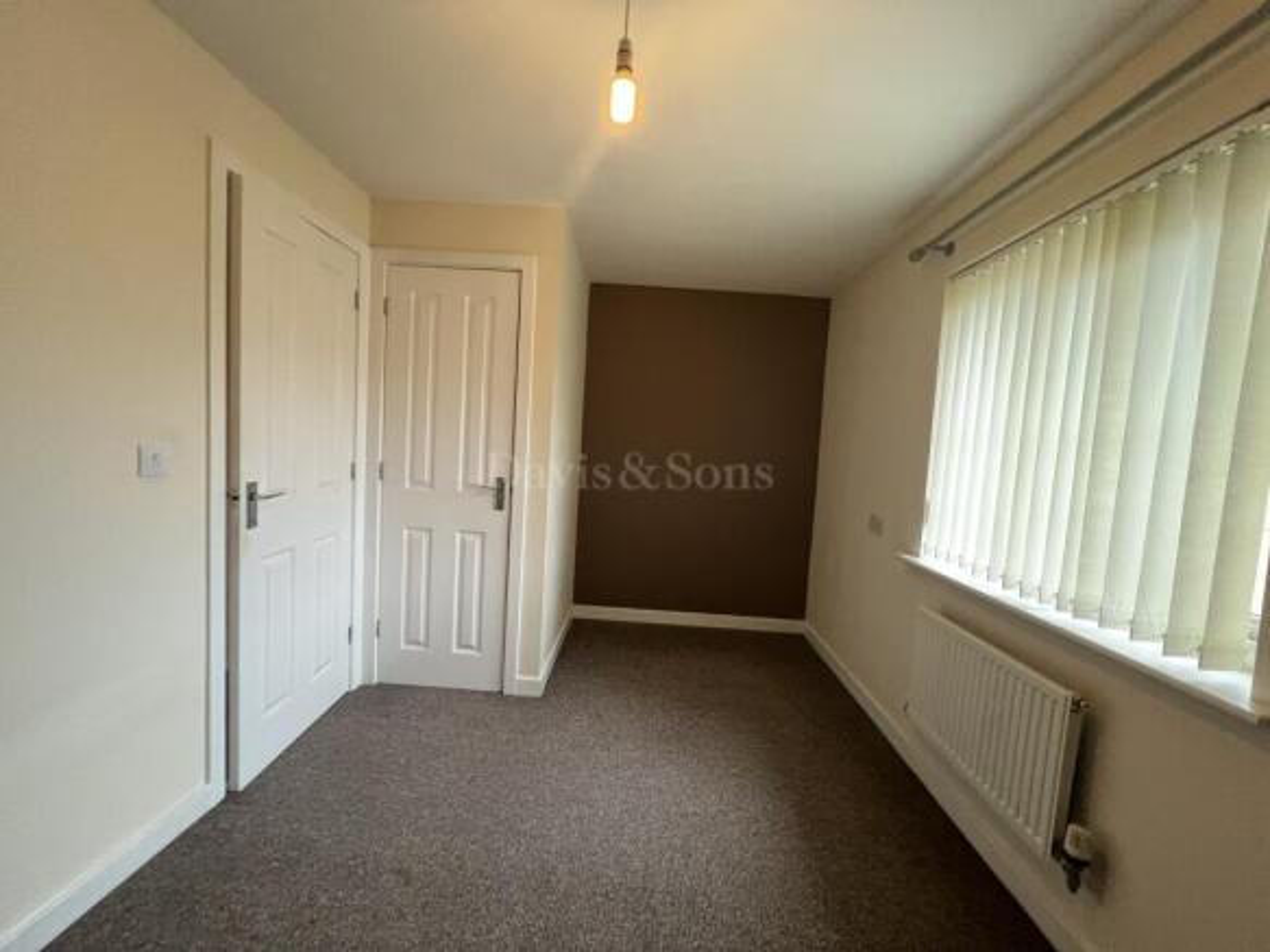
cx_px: 635
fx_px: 477
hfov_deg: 106.2
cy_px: 476
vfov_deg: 89.9
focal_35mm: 13
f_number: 1.8
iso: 320
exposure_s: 1/50
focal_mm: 1.57
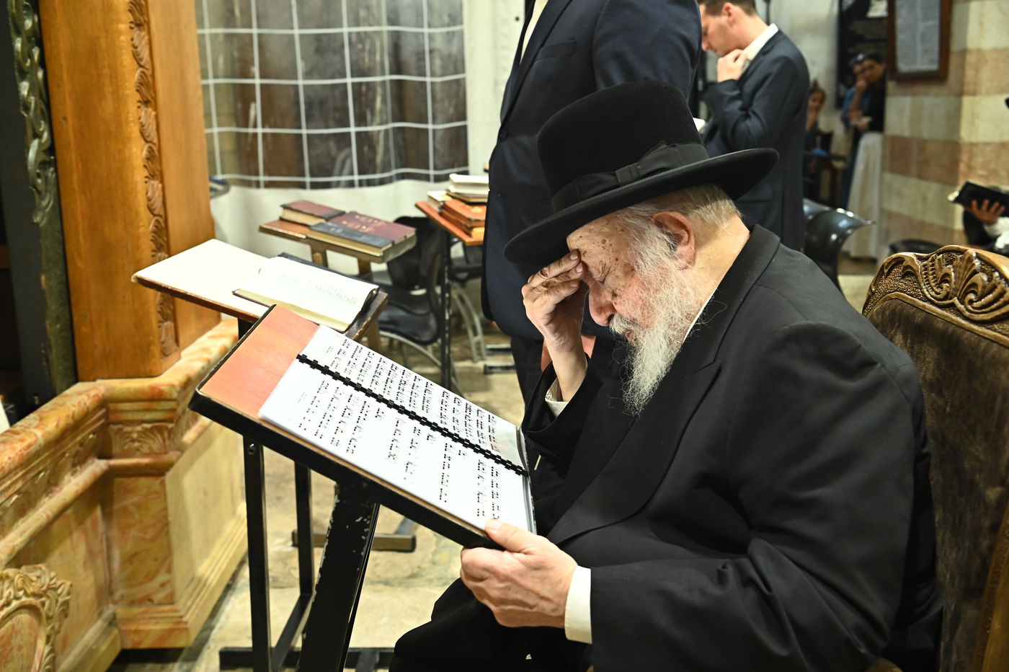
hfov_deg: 46.4
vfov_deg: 31.9
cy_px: 336
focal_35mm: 42
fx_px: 1177
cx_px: 504
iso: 2000
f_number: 5
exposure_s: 1/200
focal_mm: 42
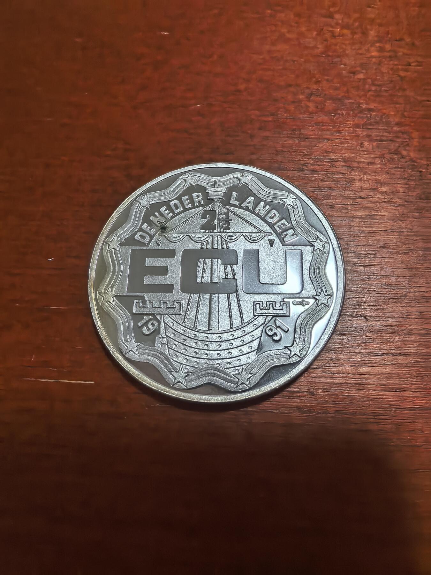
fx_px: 398
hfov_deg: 56.8
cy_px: 288
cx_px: 216
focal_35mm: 24
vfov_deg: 71.6
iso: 400
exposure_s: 1/100
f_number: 2.2
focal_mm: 1.68
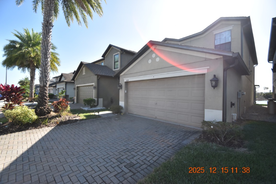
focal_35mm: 15
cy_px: 92
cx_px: 138
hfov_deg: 100.4
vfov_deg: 77.3
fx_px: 115
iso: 800
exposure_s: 1/4000
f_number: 3.5
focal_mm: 10
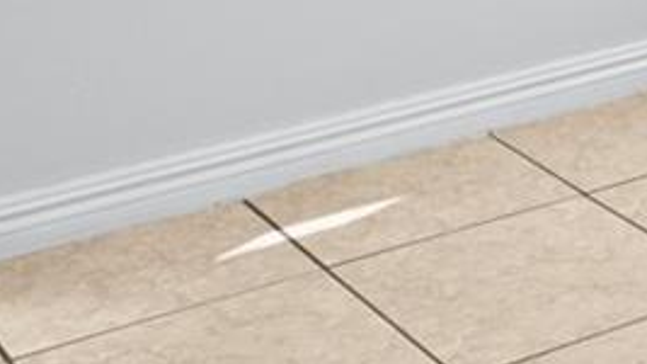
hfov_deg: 17.4
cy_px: -590
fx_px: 1938
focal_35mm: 113
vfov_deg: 9.3
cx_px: 923
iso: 320
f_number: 11
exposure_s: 1/30
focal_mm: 18
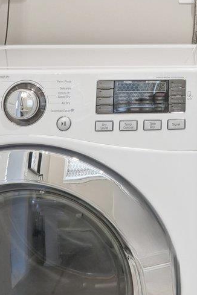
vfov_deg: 28.5
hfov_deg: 19.1
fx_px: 550
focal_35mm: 67
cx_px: 240
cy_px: 9
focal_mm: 16
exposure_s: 1/8
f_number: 8
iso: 400
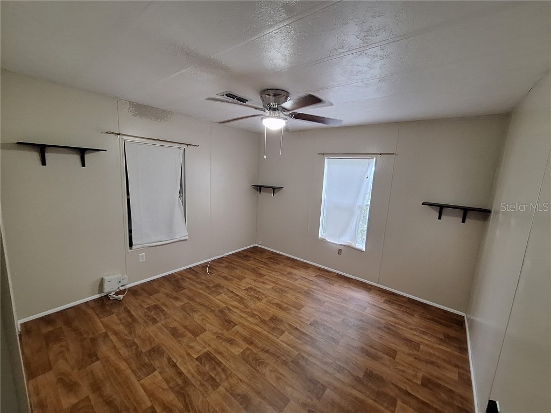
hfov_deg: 106.2
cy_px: 206
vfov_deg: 89.9
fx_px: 207
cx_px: 276
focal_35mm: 13
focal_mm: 1.74
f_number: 2.2
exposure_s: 1/24
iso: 160
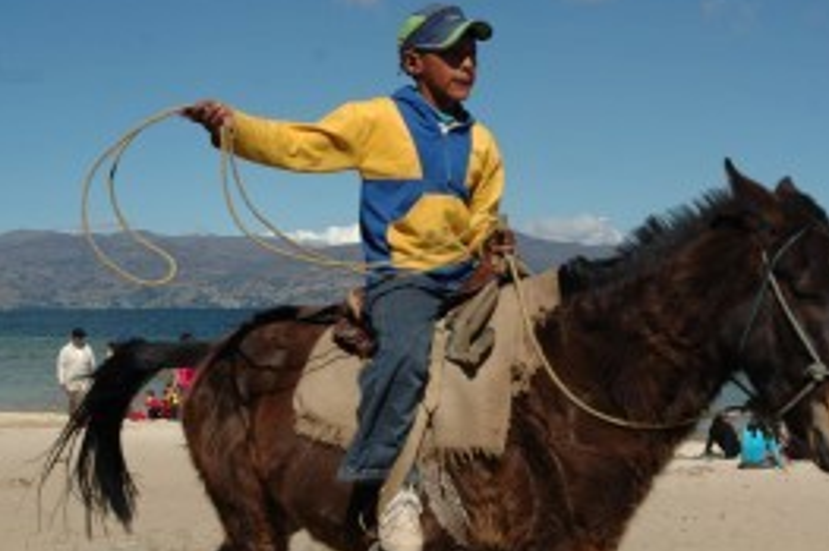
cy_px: 353
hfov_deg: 27.3
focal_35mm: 74
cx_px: 481
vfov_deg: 18.4
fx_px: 1703
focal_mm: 32
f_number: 8
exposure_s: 1/1000
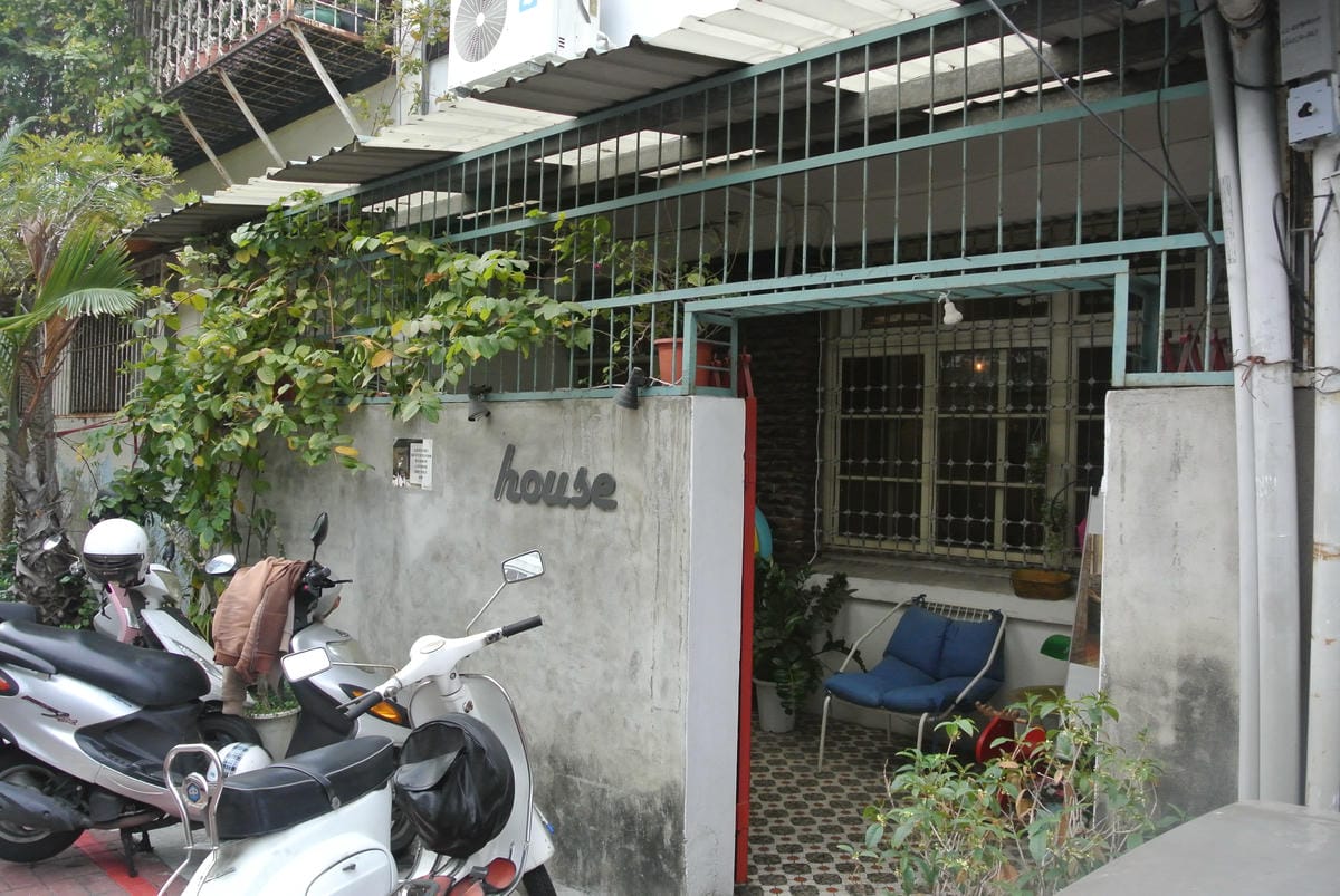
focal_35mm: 27
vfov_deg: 48.0
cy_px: 448
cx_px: 670
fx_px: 1006
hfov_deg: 67.3
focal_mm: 10
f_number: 5
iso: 800
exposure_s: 1/400
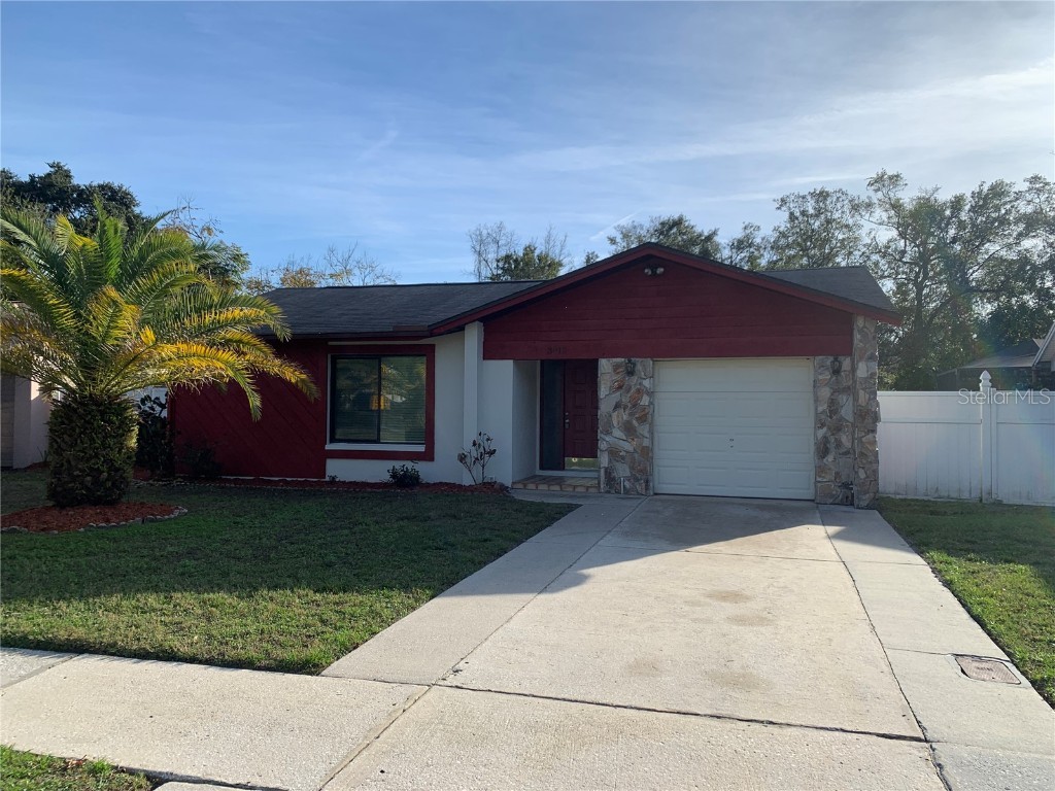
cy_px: 396
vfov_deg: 53.1
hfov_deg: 67.3
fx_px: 792
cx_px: 528
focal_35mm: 26
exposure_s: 1/2364
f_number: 1.8
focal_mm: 4.25
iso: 25
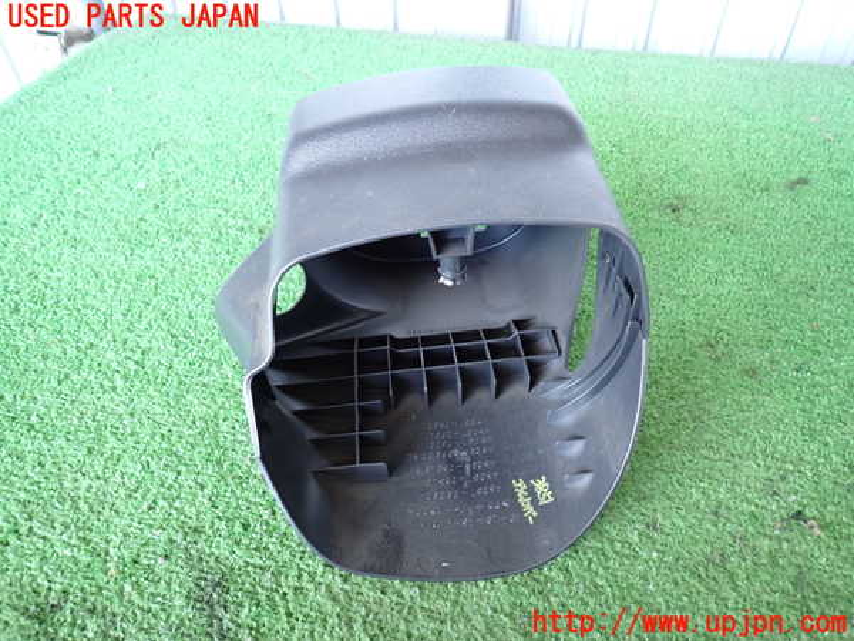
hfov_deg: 69.4
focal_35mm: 25
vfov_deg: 54.9
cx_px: 427
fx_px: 617
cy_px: 320
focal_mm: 4.5
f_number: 2
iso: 250
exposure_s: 1/30
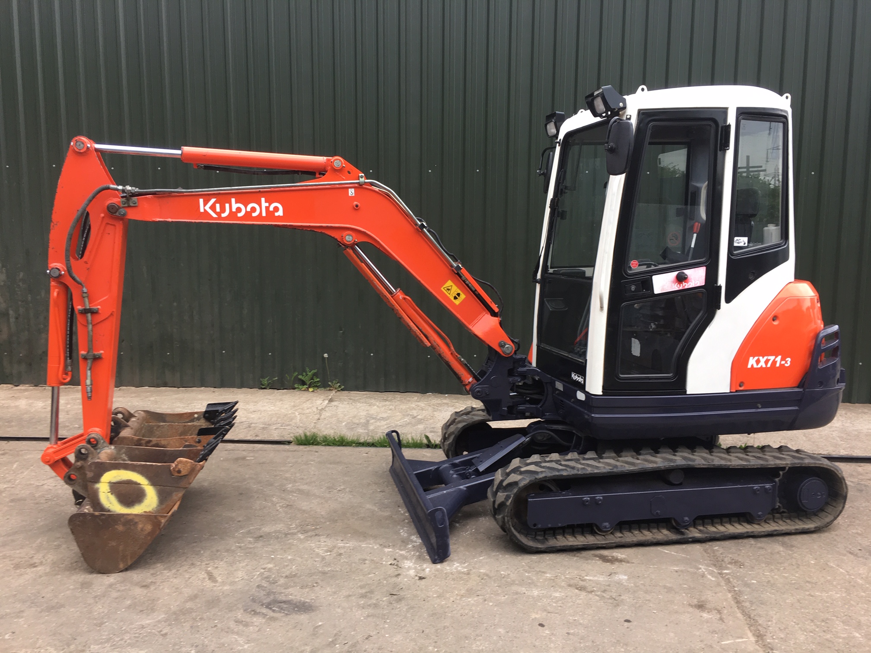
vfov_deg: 48.2
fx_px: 730
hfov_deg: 61.7
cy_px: 326
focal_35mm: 29
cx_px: 436
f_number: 2.2
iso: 32
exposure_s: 1/50
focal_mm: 4.15
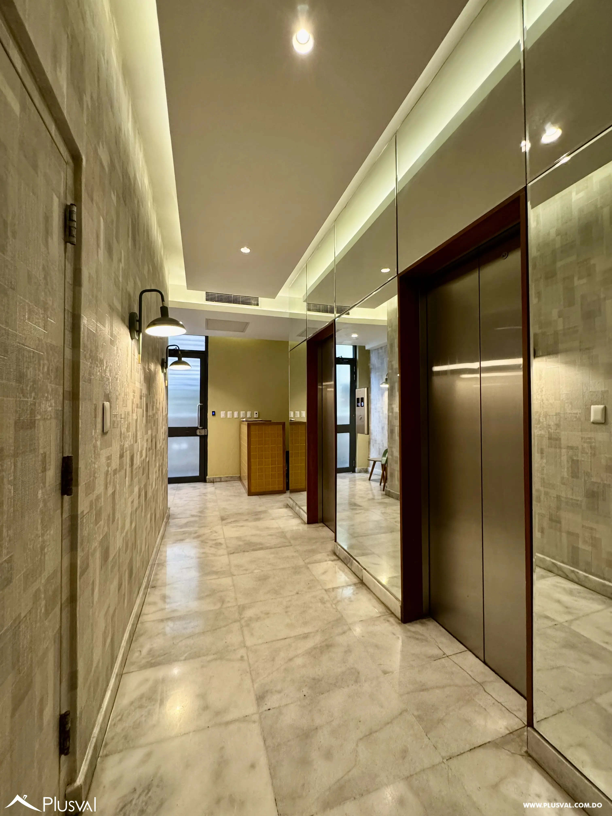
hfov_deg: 85.7
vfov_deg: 102.1
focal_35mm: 14
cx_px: 306
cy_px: 408
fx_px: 330
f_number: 2.2
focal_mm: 2.22
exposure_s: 1/60
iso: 320
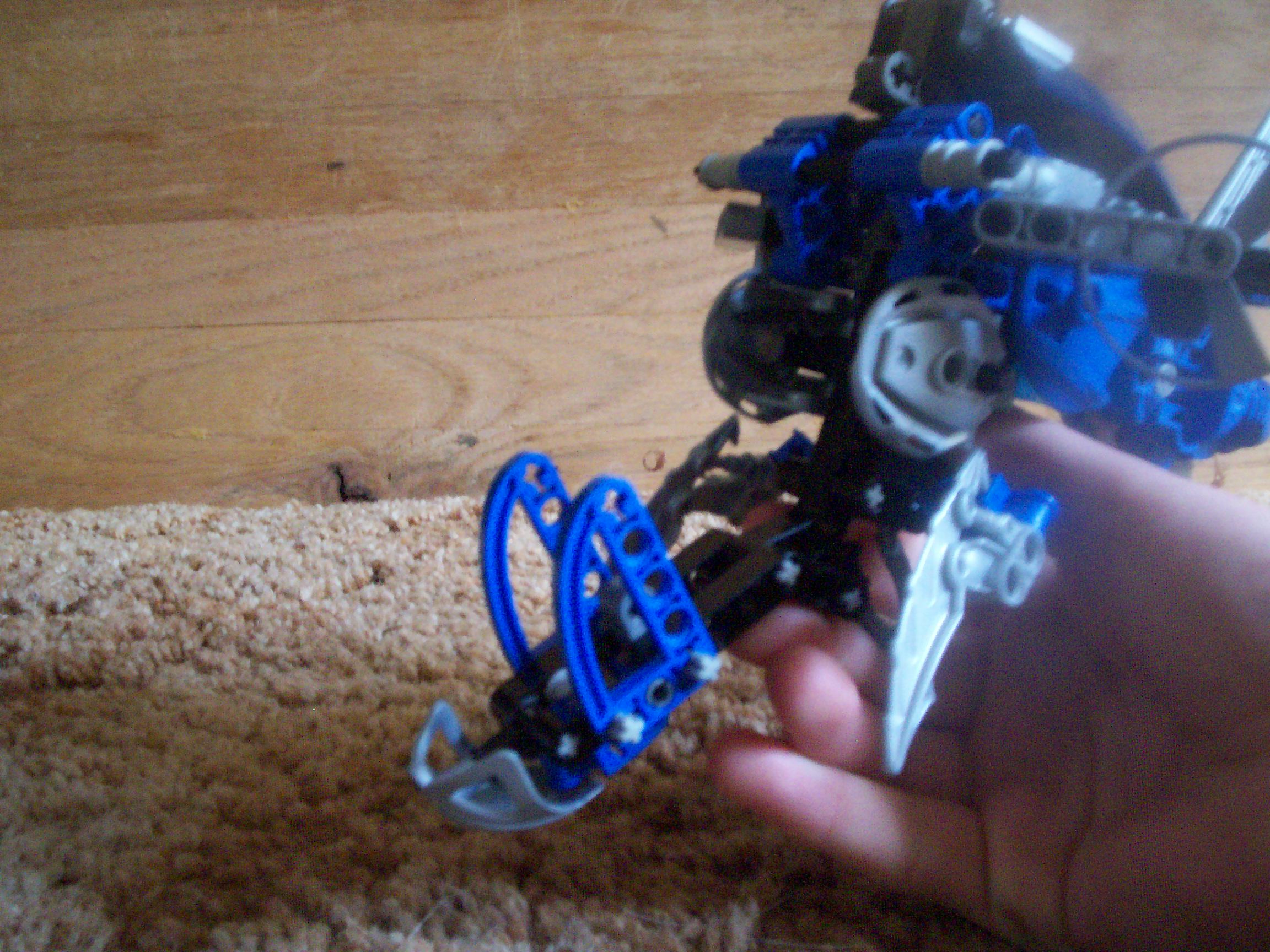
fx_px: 1321
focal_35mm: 36
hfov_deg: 51.4
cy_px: 476
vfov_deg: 39.7
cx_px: 635
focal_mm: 5.9
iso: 400
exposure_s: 1/8
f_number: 4.5
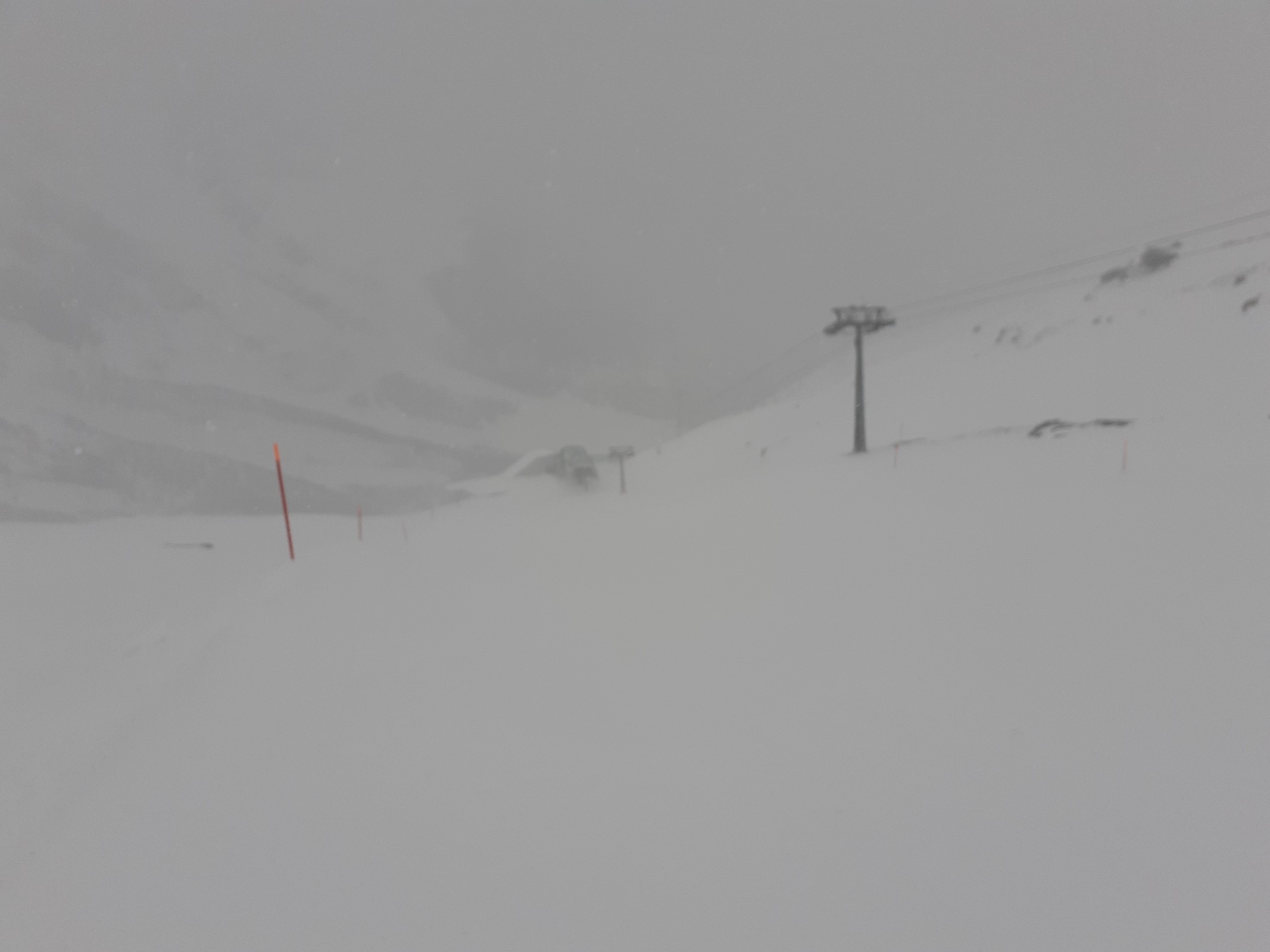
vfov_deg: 51.4
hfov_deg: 65.3
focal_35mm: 27
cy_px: 476
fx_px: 991
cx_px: 635
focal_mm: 3.6
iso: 40
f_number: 1.9
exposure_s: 1/5025
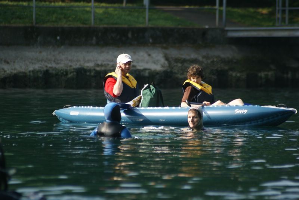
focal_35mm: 420
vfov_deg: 3.3
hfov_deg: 4.9
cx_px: 150
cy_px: 100
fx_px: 3493
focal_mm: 280
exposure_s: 1/500
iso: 125
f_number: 5.6
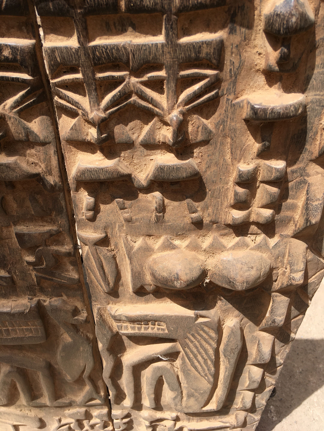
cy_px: 216
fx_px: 362
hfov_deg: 48.2
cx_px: 162
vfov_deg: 61.7
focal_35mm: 29
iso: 25
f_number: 2.2
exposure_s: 1/693
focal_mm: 4.15
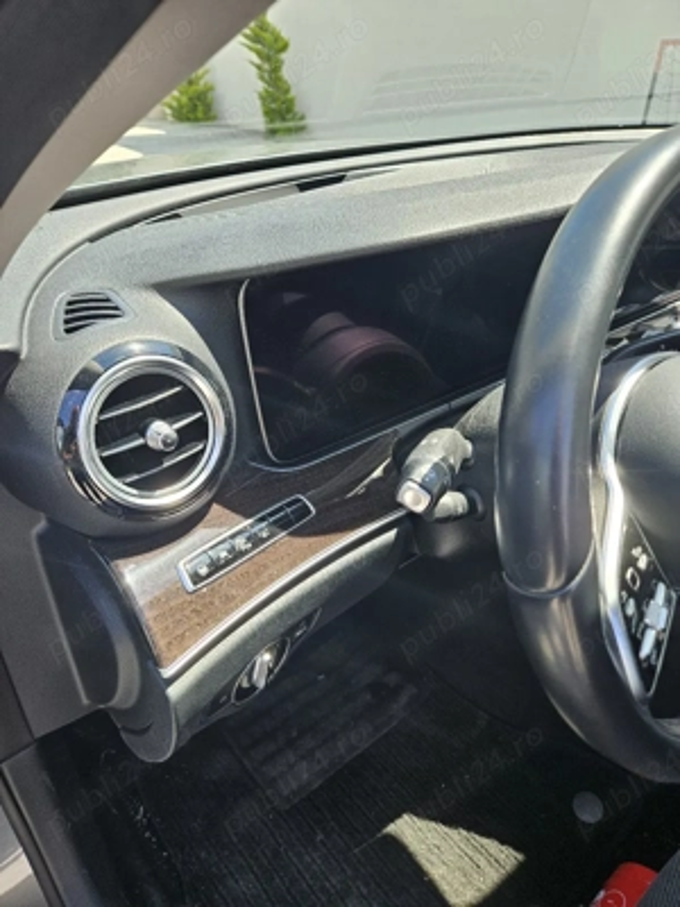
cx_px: 340
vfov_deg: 73.9
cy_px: 454
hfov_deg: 58.9
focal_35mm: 23
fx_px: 602
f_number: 1.8
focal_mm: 5.4
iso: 25
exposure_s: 1/196
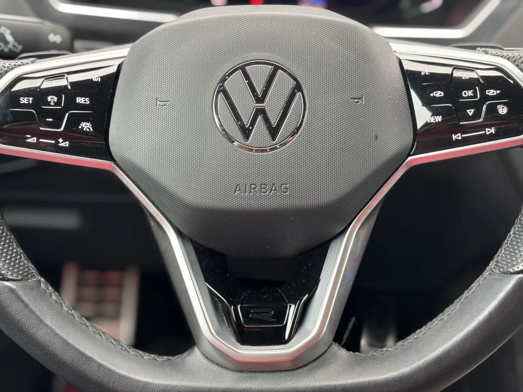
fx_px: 786
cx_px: 262
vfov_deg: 28.0
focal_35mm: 52
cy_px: 196
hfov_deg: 36.8
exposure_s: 1/41
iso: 125
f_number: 1.6
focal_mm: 5.96
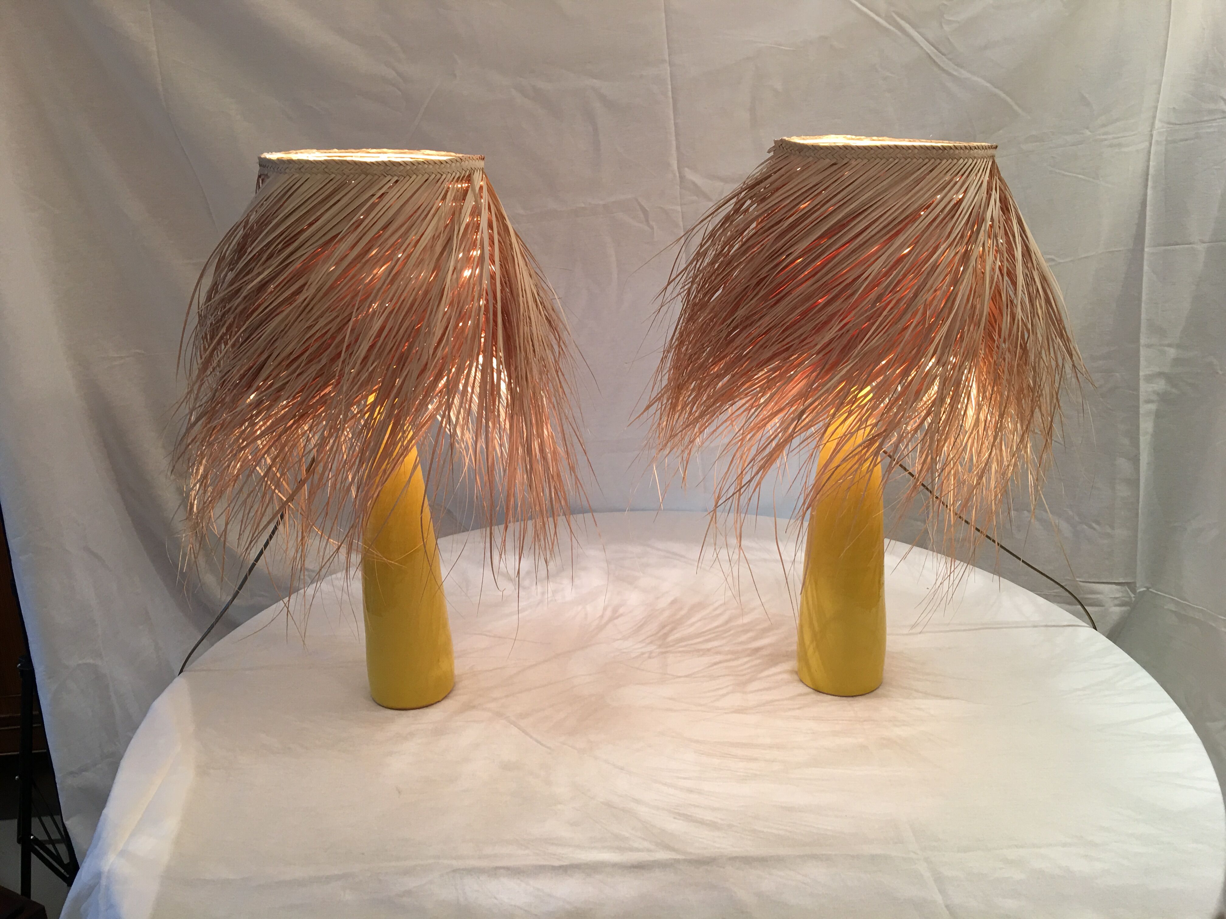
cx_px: 613
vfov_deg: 48.2
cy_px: 460
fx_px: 1027
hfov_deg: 61.7
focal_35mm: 29
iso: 32
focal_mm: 4.15
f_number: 2.2
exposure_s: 1/17
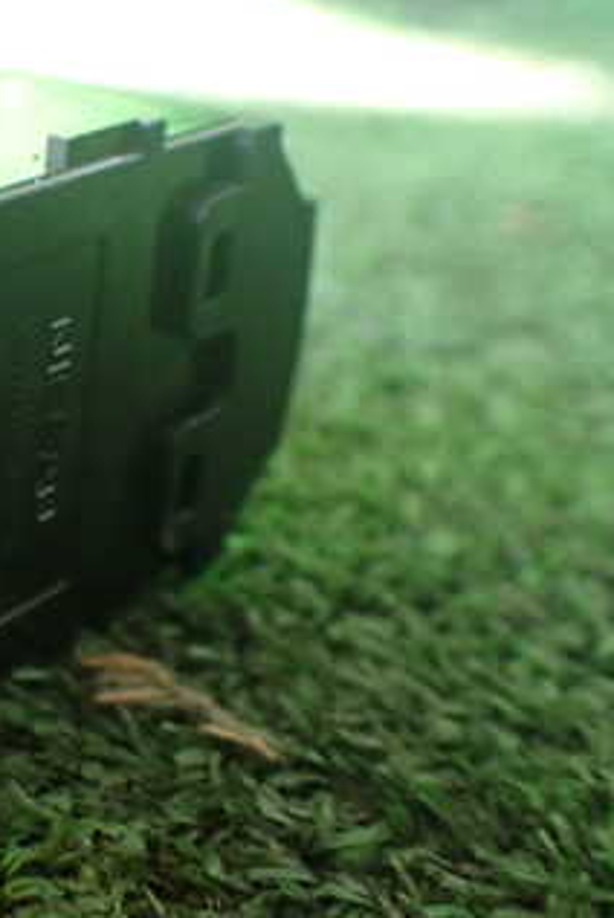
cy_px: 411
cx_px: -162
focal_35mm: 59
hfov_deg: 21.1
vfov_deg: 33.9
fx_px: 1506
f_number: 2.3
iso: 500
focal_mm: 5.4
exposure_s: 1/125
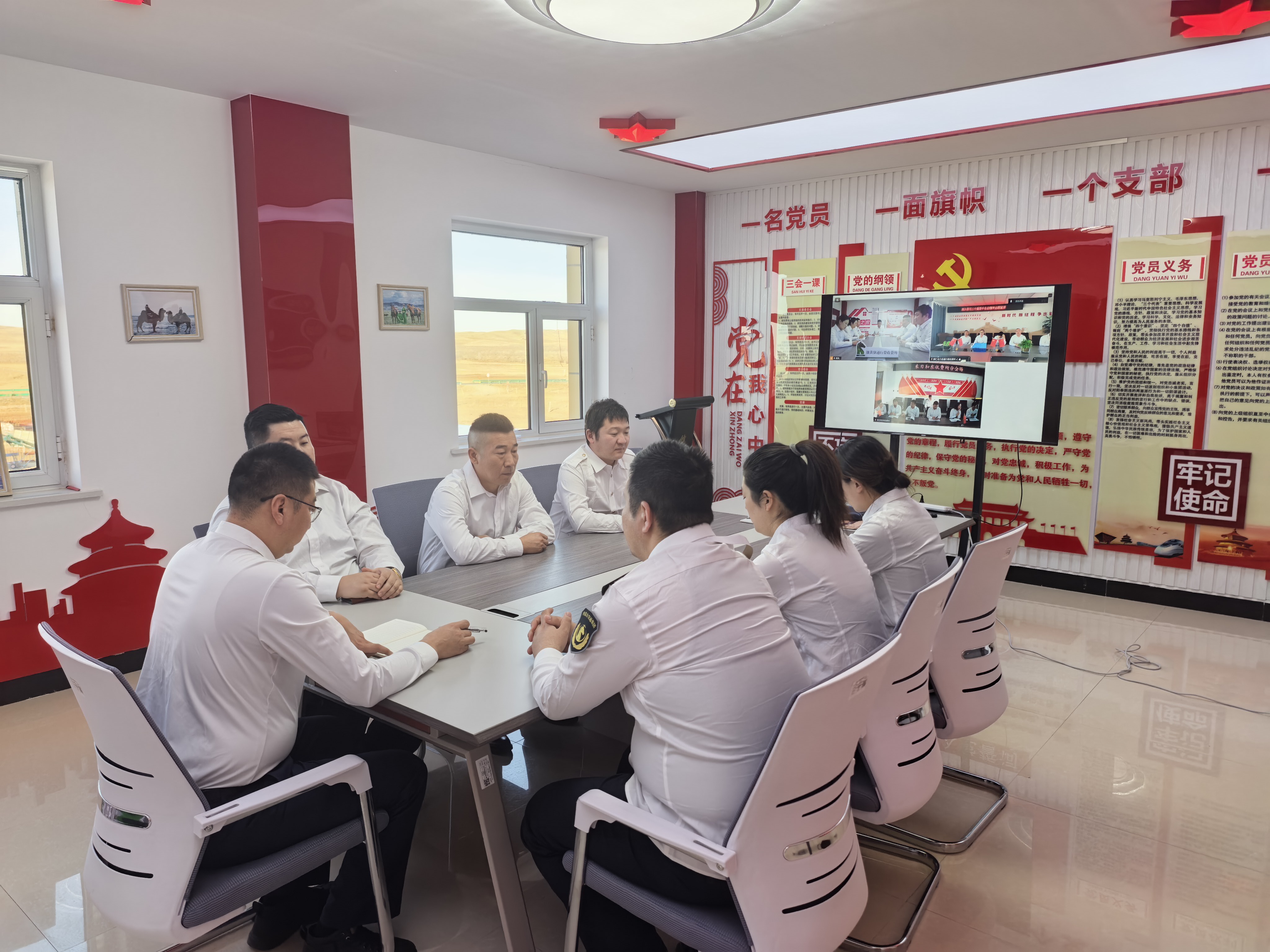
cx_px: 635
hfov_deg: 71.6
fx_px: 881
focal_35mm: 24
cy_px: 476
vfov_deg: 56.8
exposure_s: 1/378
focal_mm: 6.98
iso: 50
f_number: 1.4
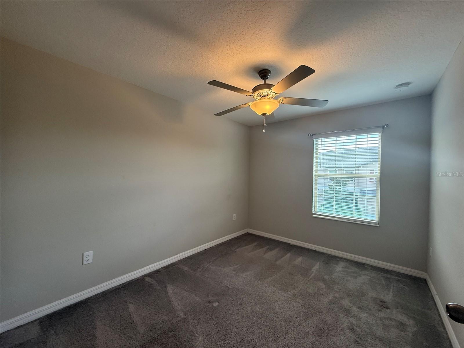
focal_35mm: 14
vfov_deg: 85.7
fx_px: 188
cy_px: 174
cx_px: 232
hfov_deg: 102.1
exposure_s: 1/120
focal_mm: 2.22
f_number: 2.2
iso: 200
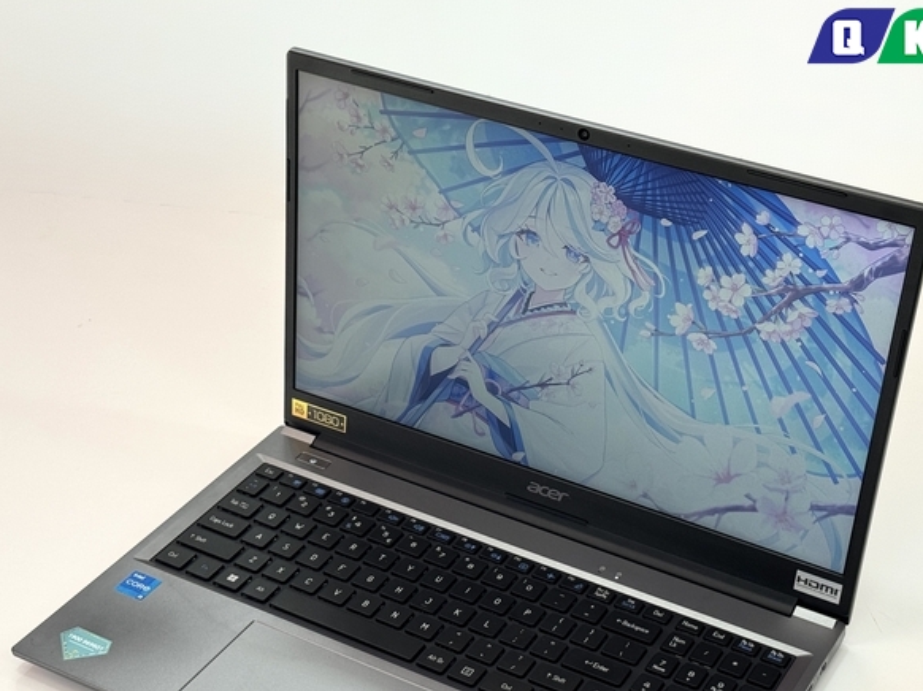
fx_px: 1759
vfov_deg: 22.2
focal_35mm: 66
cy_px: 456
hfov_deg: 29.4
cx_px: 504
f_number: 1.78
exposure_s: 1/121
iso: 50
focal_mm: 6.76
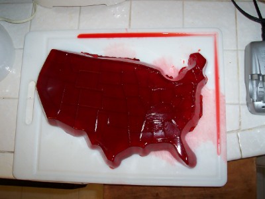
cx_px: 132
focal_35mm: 37
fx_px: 283
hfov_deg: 50.1
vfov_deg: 38.7
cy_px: 100
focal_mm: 5.6
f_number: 2.8
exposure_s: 1/60
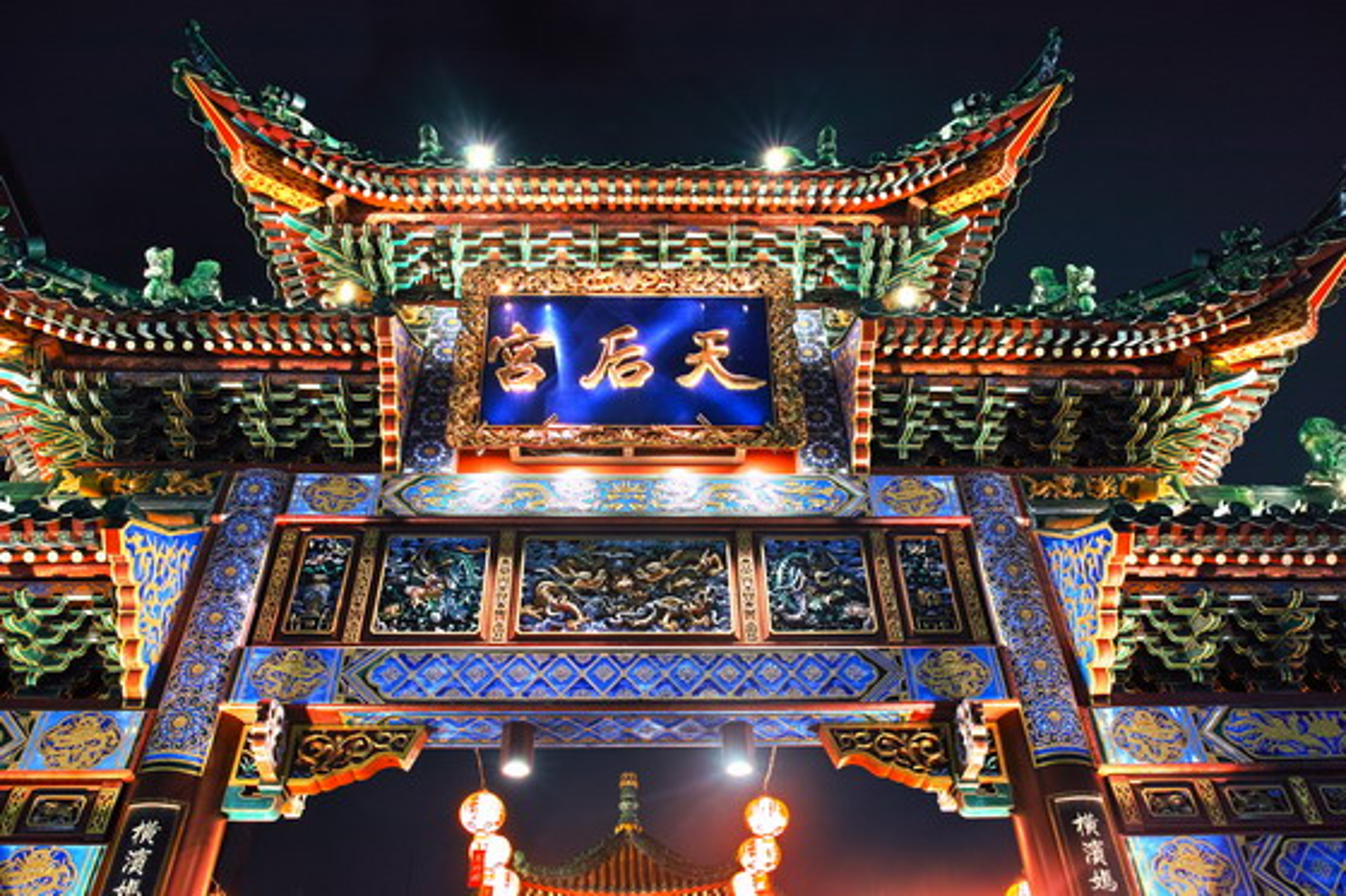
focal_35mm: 28
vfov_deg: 46.4
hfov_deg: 65.5
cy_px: 448
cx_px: 673
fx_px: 1047
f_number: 8
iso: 100
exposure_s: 1.6
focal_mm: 19
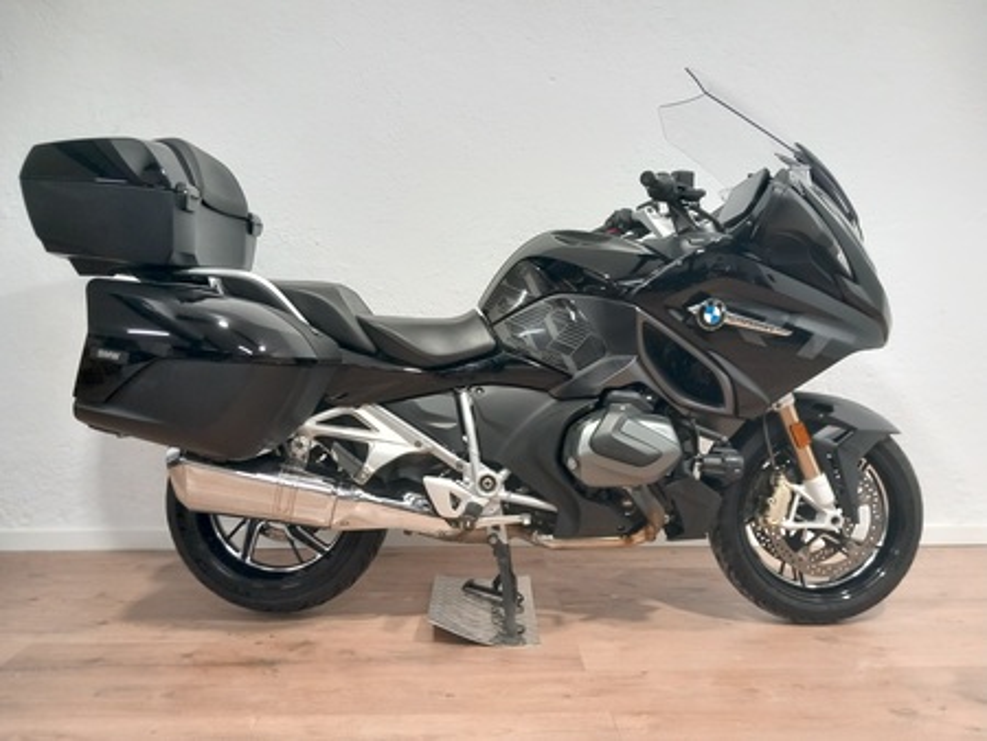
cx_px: 494
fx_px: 770
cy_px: 370
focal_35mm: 27
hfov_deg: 65.3
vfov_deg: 51.4
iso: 200
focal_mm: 4
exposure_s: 1/33
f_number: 1.8
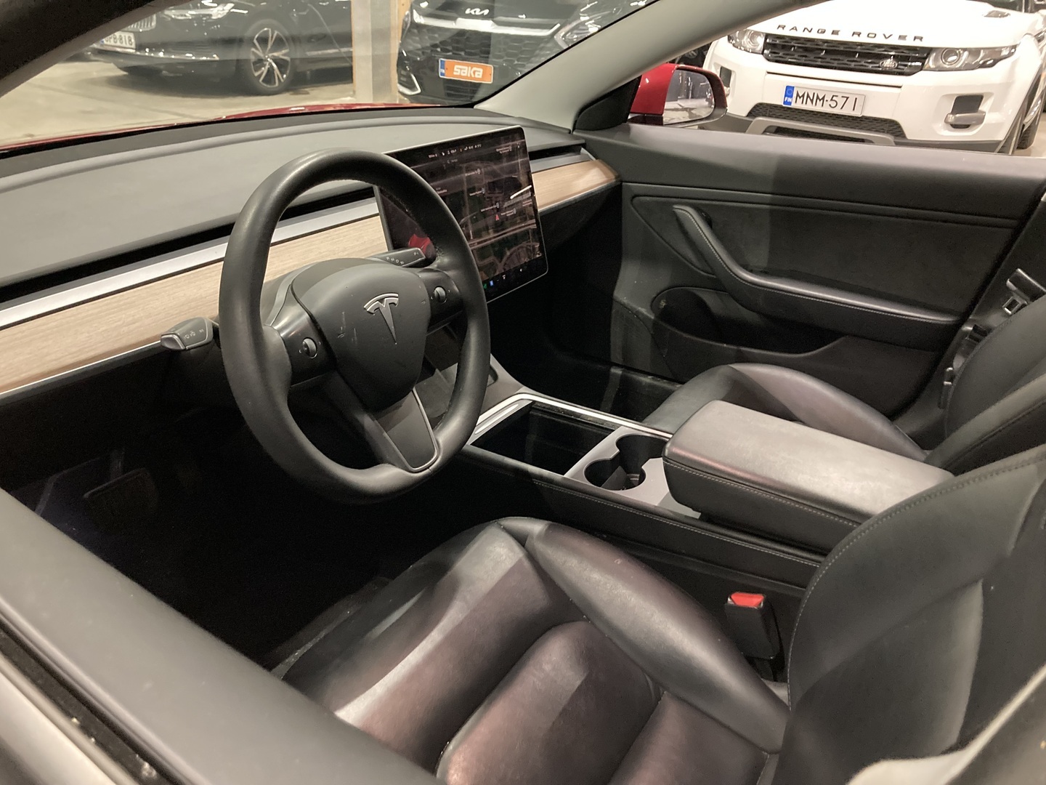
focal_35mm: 28
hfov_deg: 63.4
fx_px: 846
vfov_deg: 49.7
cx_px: 523
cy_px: 392
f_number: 1.8
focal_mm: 3.99
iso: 640
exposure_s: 1/29
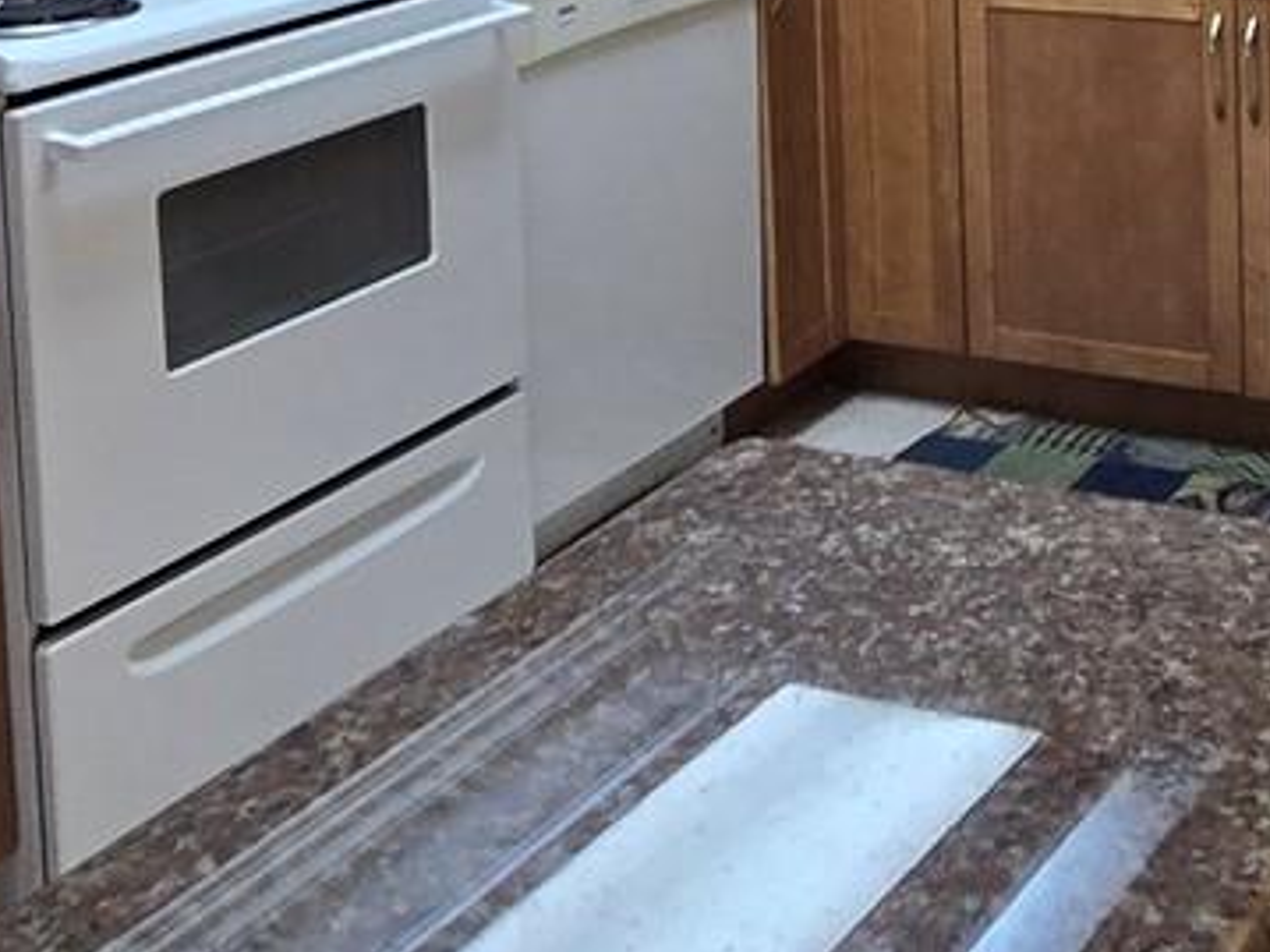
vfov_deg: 22.7
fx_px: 2127
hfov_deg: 32.6
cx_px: 966
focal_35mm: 58
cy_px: -255
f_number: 2.2
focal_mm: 2.2
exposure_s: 1/60
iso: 200
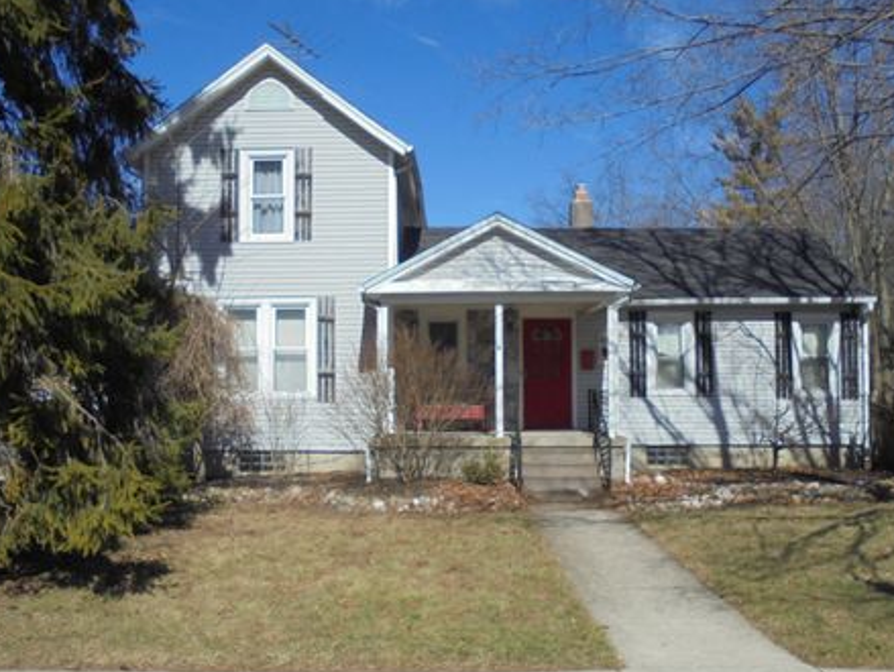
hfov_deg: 55.3
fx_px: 853
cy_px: 363
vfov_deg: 43.0
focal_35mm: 33
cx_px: 450
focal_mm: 5.3
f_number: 11.8
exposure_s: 1/125
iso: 100
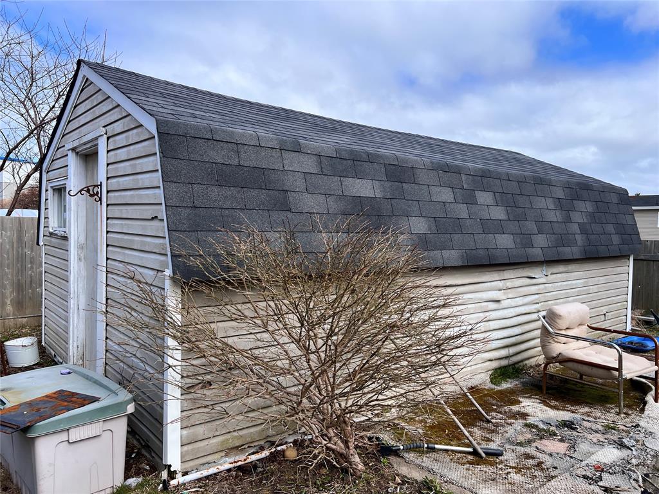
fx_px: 495
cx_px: 330
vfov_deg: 53.1
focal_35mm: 26
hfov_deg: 67.3
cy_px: 247
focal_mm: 5.7
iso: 50
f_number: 1.5
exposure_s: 1/2994
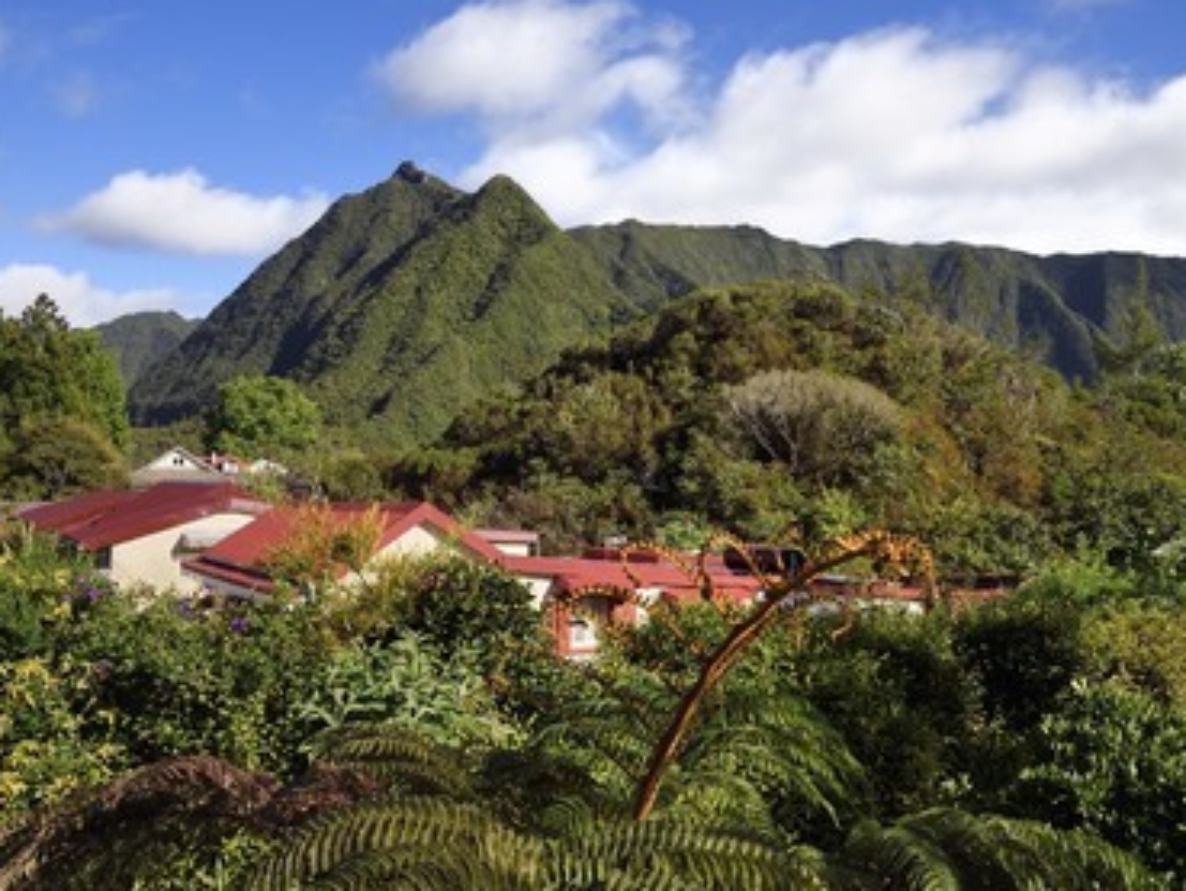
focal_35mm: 35
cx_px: 630
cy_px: 447
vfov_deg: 40.7
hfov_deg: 52.6
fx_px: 1200
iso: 200
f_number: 16
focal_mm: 32
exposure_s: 1/200
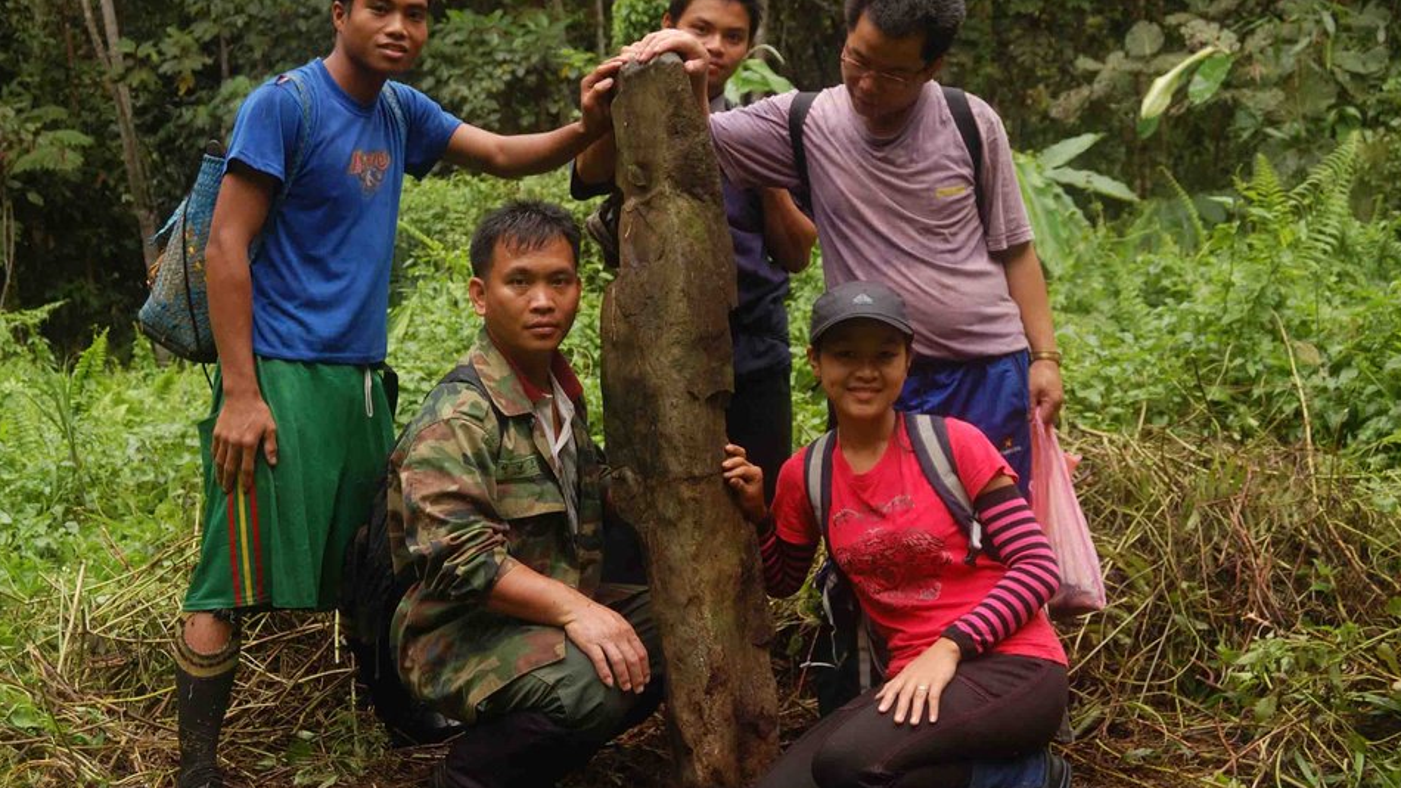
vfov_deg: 27.1
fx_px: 1634
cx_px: 658
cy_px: 383
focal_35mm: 44
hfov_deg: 46.4
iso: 200
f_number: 5.6
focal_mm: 26
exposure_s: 1/160
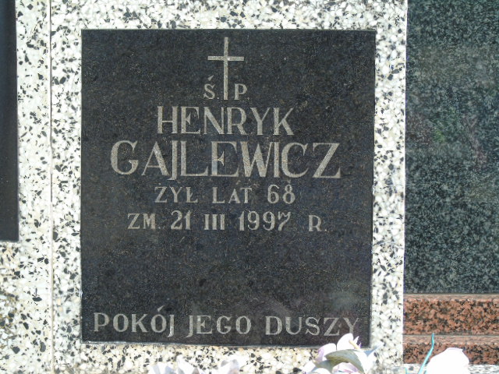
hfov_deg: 9.3
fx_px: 3056
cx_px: 250
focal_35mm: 212
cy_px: 187
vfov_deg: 7.0
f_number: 4.7
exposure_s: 1/160
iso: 80
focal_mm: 38
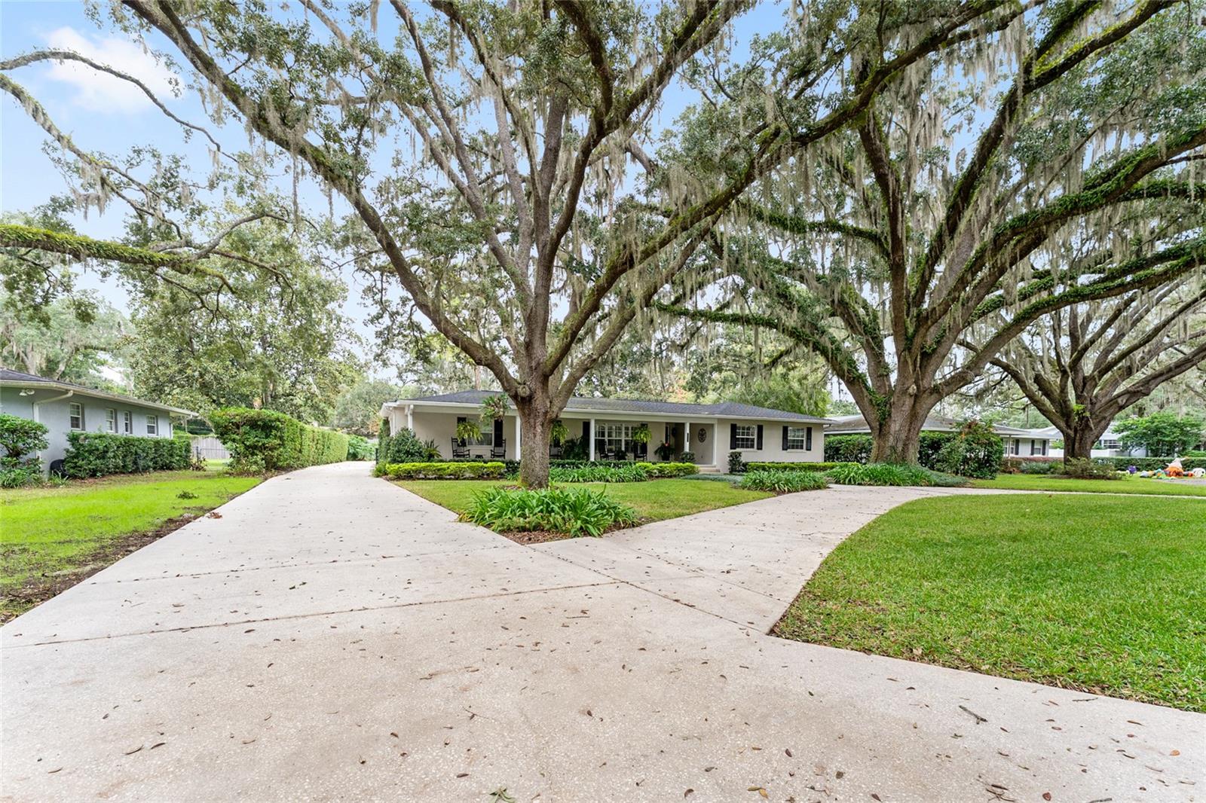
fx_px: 469
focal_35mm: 14
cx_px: 603
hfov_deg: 104.3
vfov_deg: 81.2
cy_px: 402
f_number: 7.1
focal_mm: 14
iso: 640
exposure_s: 1/125
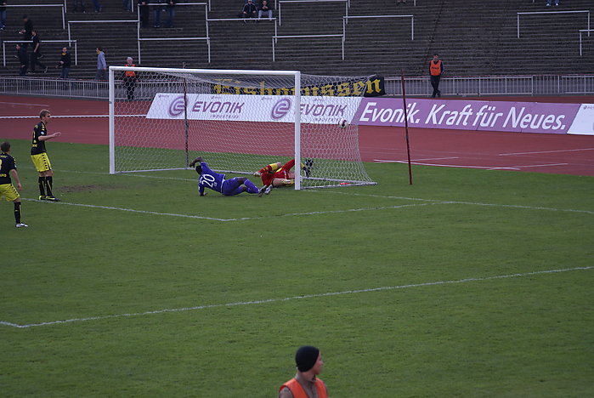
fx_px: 2974
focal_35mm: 180
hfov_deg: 11.4
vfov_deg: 7.7
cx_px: 297
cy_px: 199
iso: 160
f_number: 4
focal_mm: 120
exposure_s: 1/400
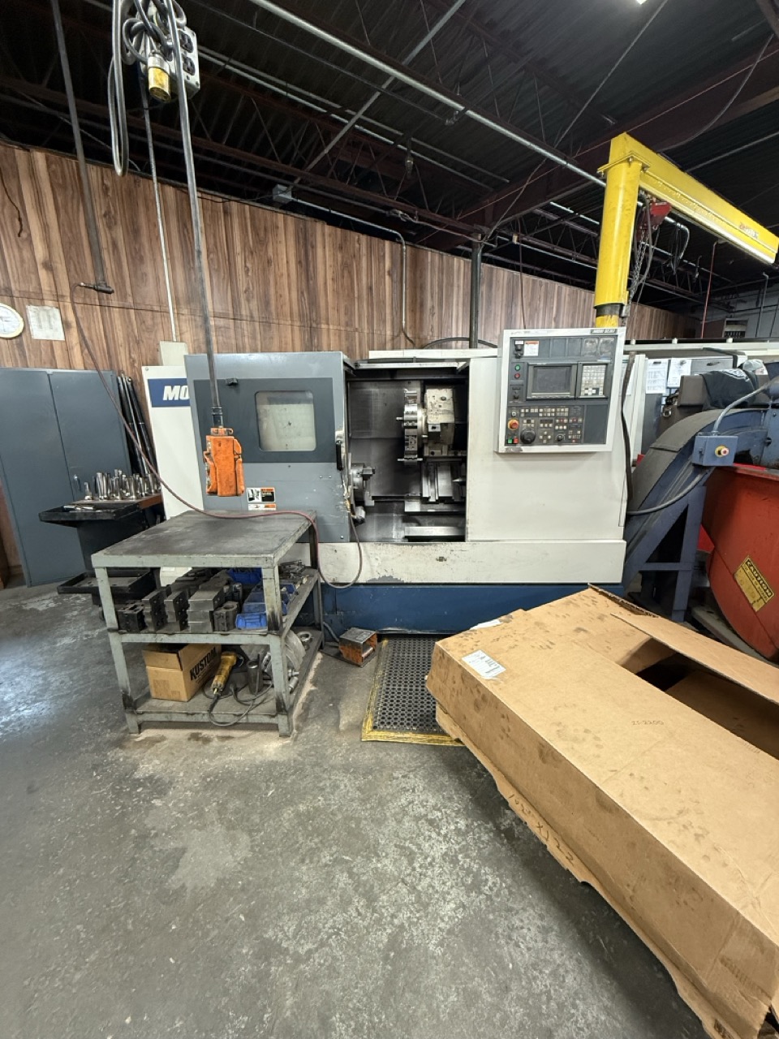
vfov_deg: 102.1
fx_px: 420
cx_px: 390
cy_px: 520
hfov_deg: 85.7
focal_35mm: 14
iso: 250
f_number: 2.2
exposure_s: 1/60
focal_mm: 2.22
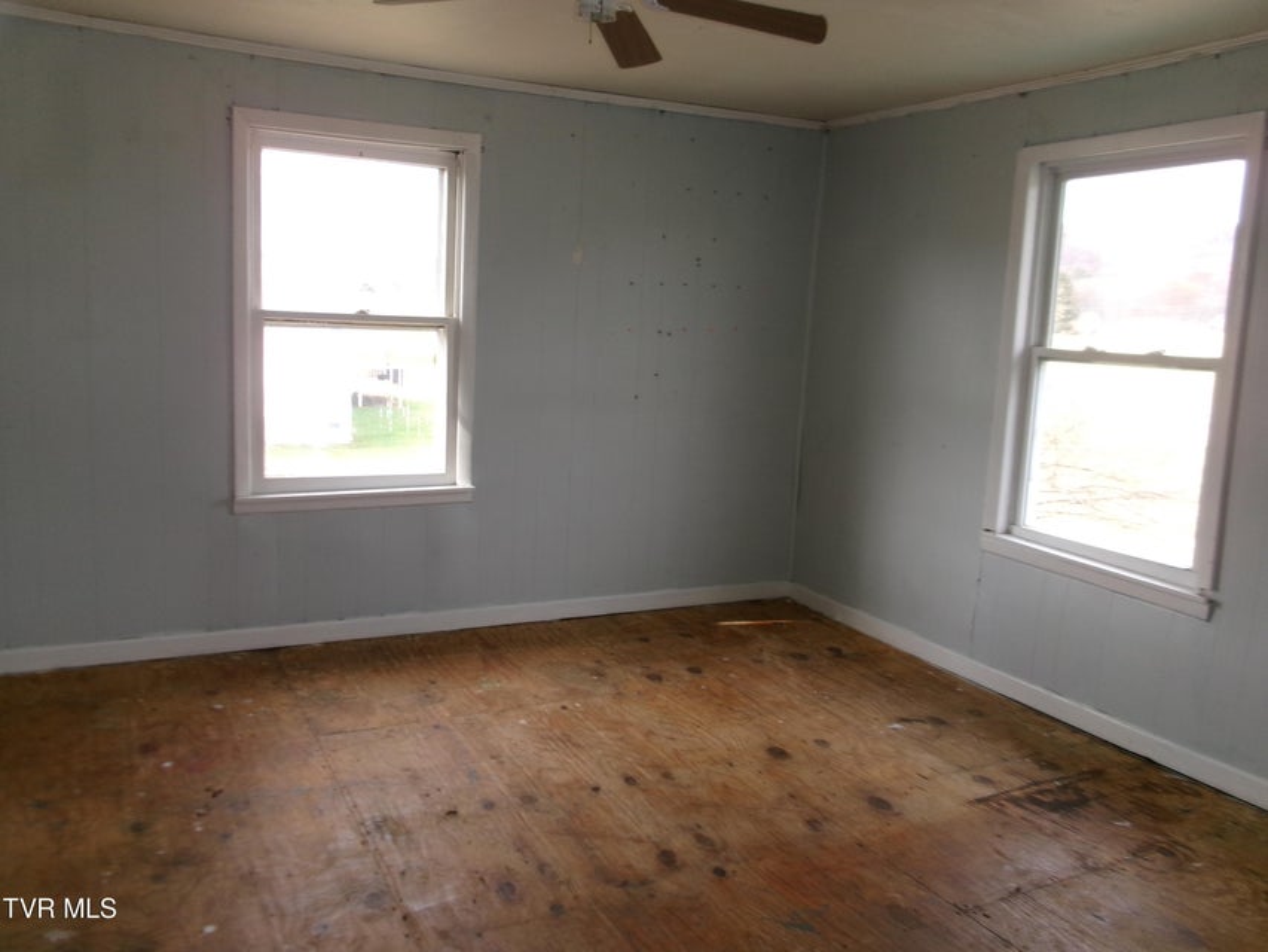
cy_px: 476
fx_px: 1026
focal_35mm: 28
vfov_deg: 49.8
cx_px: 634
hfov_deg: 63.4
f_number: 3.9
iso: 100
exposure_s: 1/50
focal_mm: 5.1
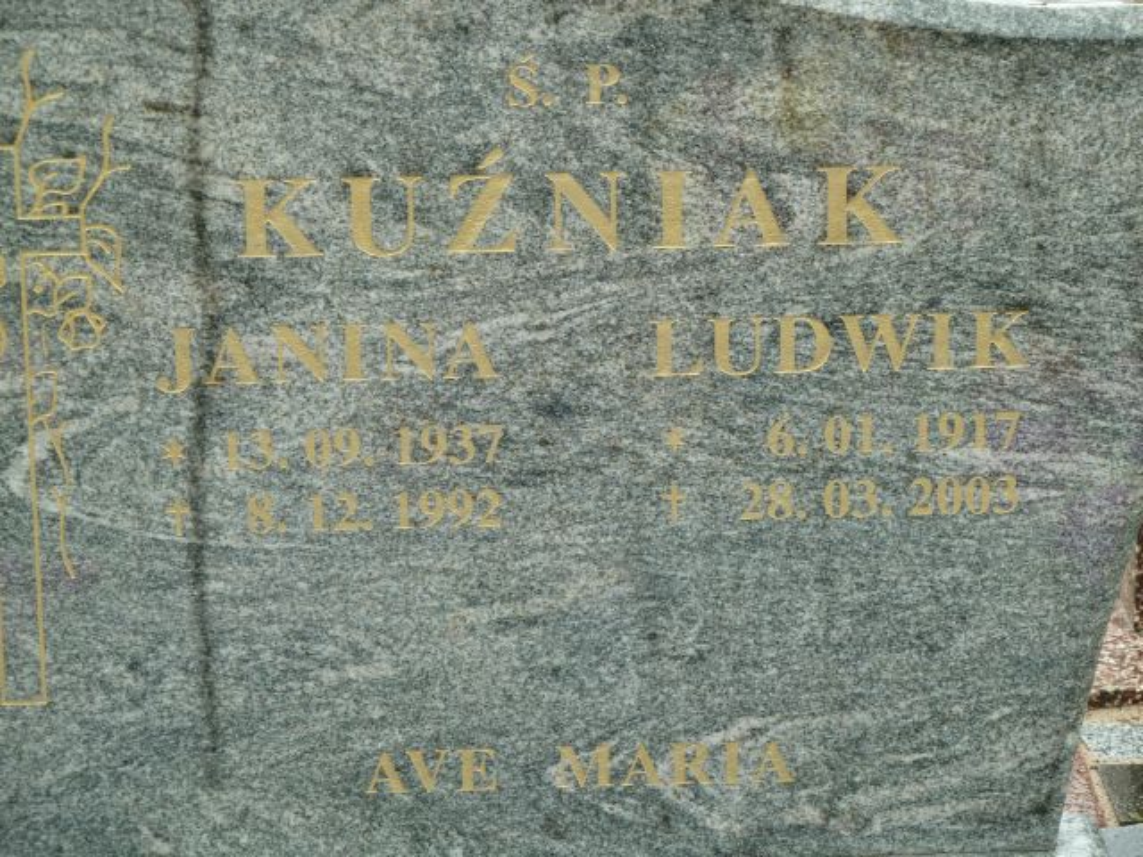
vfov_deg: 11.6
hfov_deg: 15.4
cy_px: 428
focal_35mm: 128
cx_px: 572
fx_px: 4226
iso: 100
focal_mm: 21
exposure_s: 1/50
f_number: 4.4
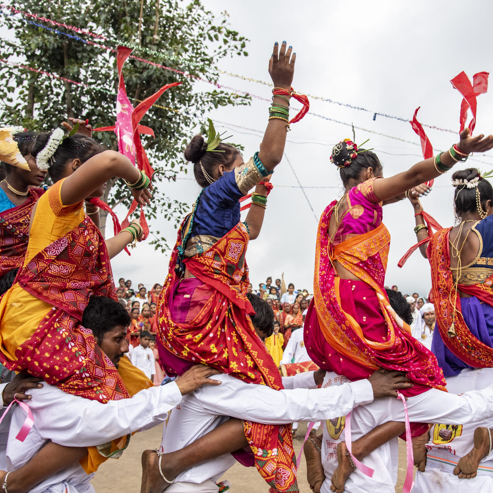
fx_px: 645
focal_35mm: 40
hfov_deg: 41.5
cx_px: 312
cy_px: 245
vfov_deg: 41.9
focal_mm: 31
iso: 1000
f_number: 5.6
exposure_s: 1/500
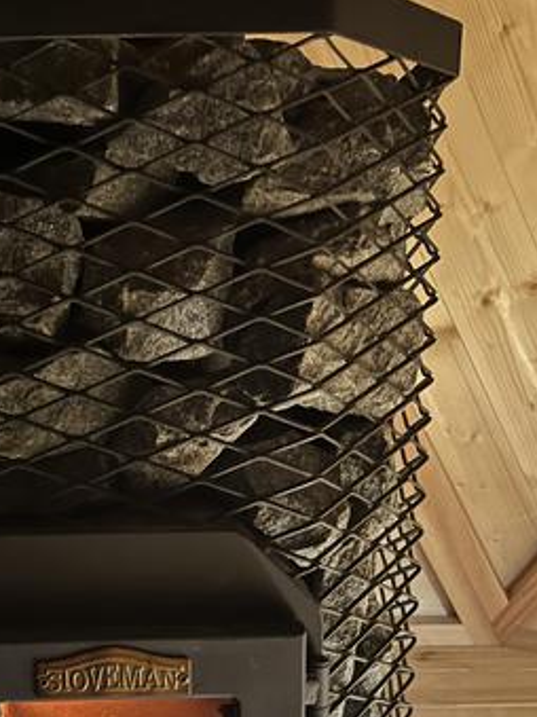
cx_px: 137
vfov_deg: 39.7
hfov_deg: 31.0
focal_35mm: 46
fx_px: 952
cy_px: 565
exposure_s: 1/12
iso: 800
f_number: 1.6
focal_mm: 5.1
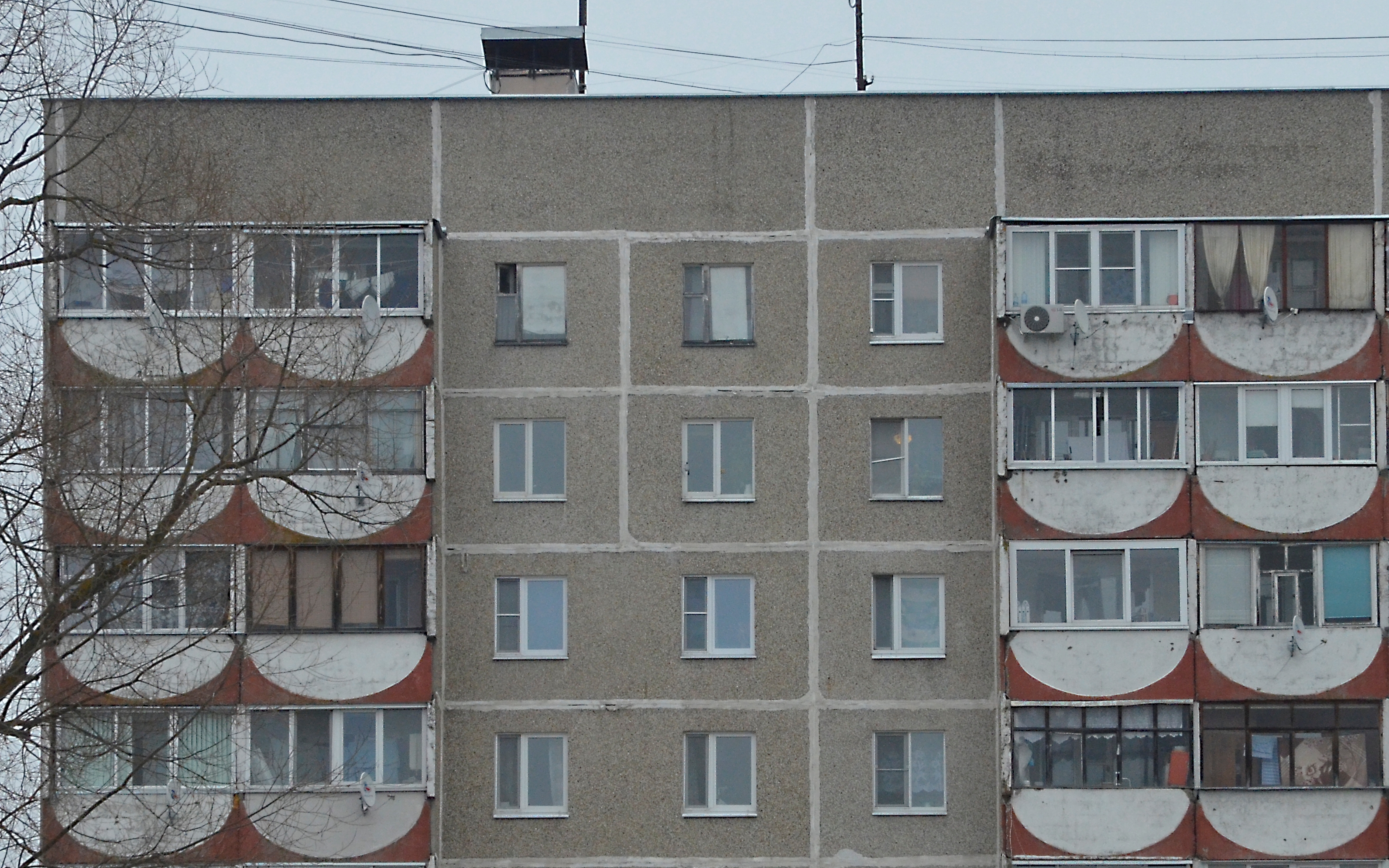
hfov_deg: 10.4
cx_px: 699
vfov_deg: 6.5
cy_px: 600
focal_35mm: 201
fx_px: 7600
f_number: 10
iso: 1600
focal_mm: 85
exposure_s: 1/400
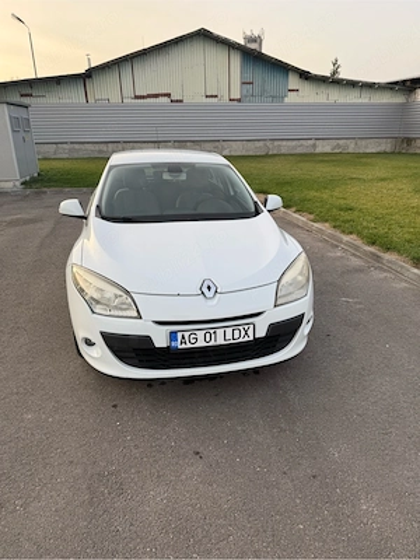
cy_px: 280
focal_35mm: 24
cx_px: 210
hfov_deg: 56.8
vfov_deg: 71.6
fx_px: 388
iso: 80
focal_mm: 6.76
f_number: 1.78
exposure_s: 1/822
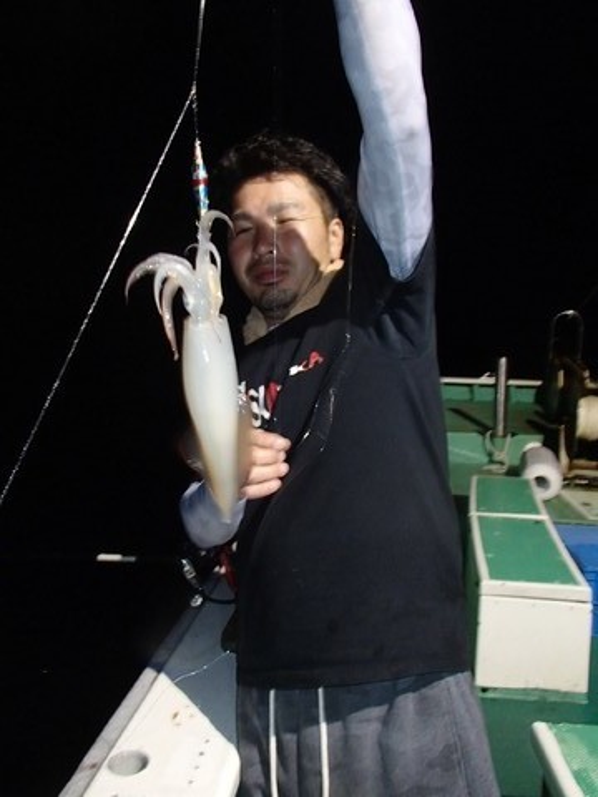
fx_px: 645
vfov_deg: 63.4
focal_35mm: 28
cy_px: 398
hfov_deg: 49.7
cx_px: 299
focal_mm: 5
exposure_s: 1/30
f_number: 3.9
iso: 400
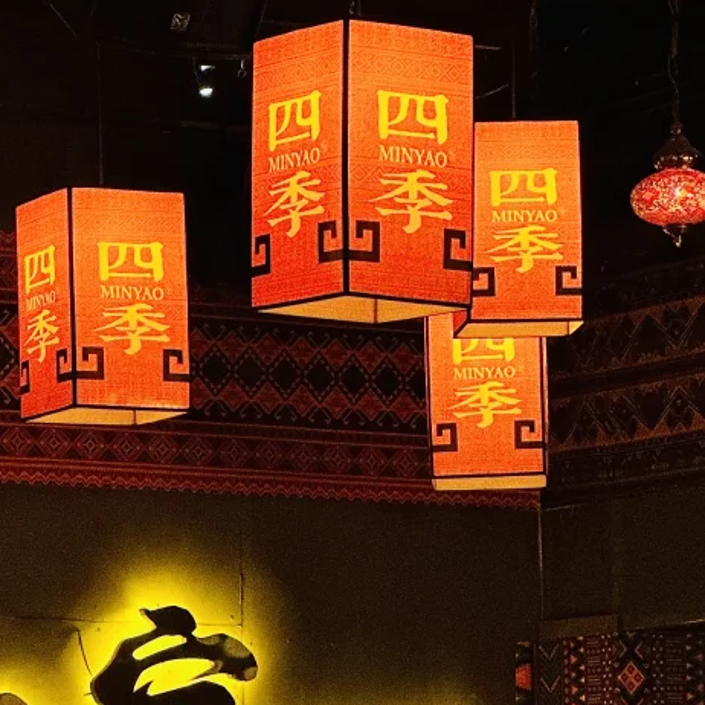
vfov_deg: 8.2
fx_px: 4885
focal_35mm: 212
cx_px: 89
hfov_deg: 8.2
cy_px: 835
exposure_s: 1/33
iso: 320
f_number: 2.8
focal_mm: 9
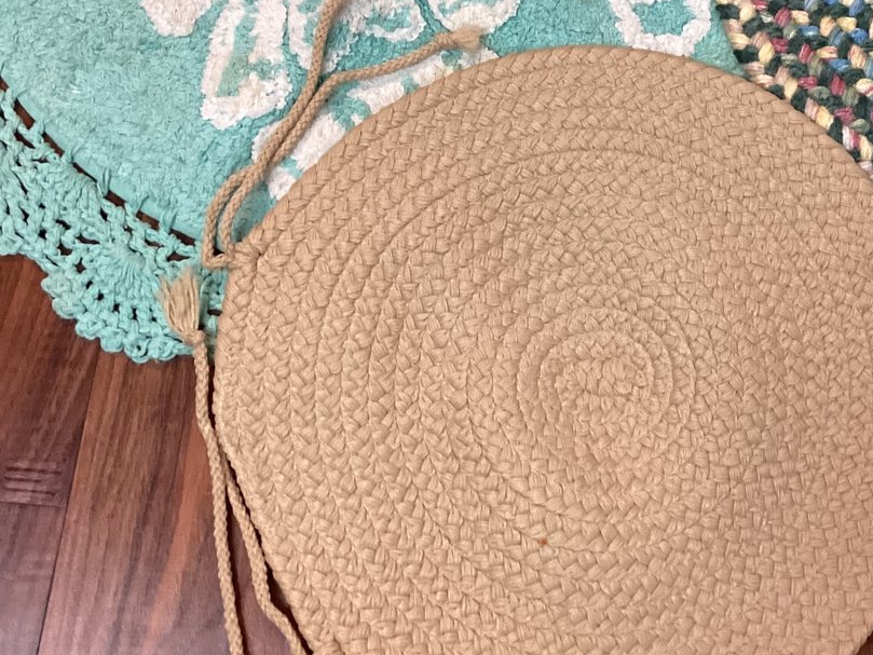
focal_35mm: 58
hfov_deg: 32.9
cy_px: 52
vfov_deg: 24.4
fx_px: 1463
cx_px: 592
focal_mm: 3.3
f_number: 2.4
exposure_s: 1/60
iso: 200
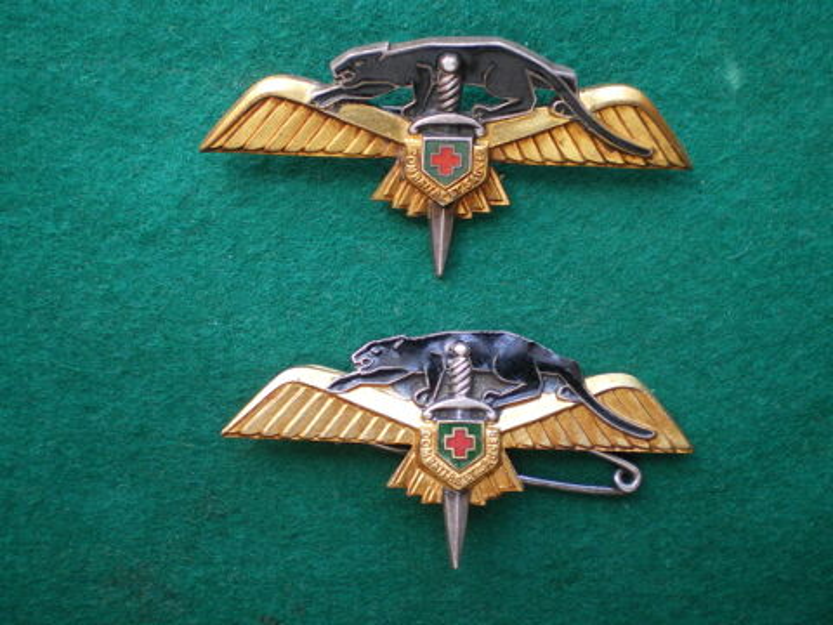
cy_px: 312
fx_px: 914
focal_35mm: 38
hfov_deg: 49.0
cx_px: 416
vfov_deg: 37.7
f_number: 3.1
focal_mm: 6.3
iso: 160
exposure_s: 1/50
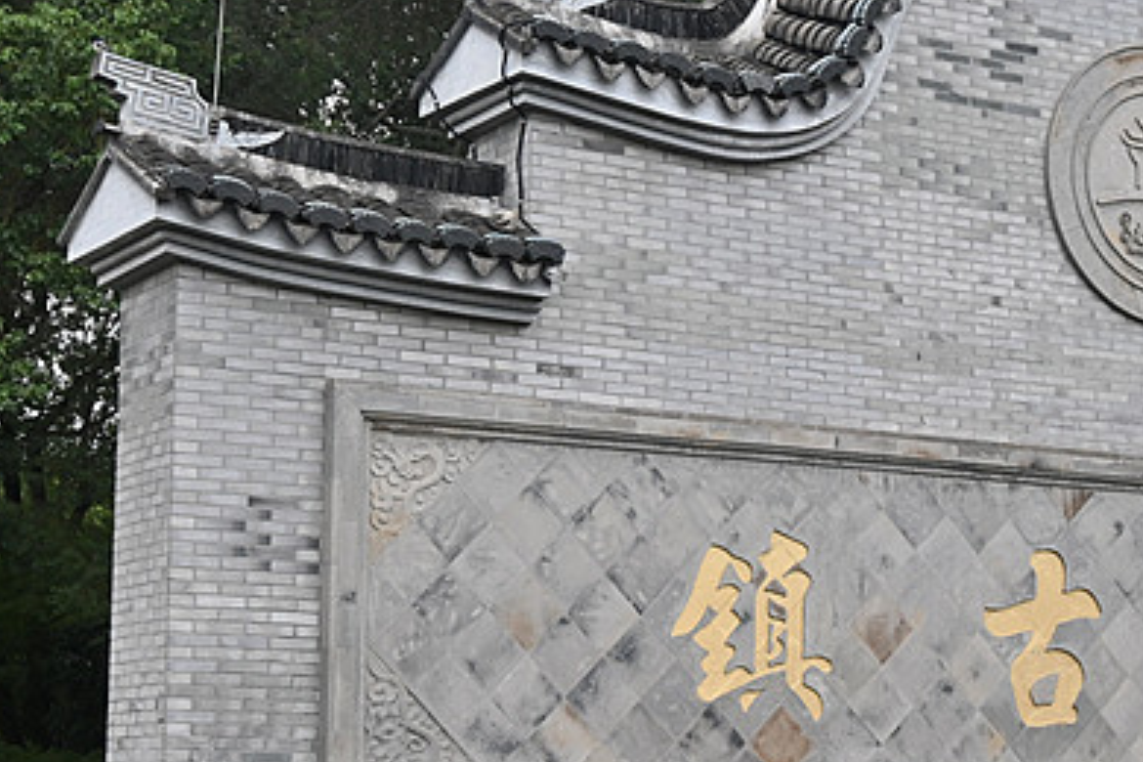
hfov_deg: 24.5
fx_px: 2589
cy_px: 503
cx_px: 917
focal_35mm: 82
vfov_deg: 16.7
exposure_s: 1/250
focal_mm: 26.5
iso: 200
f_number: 5
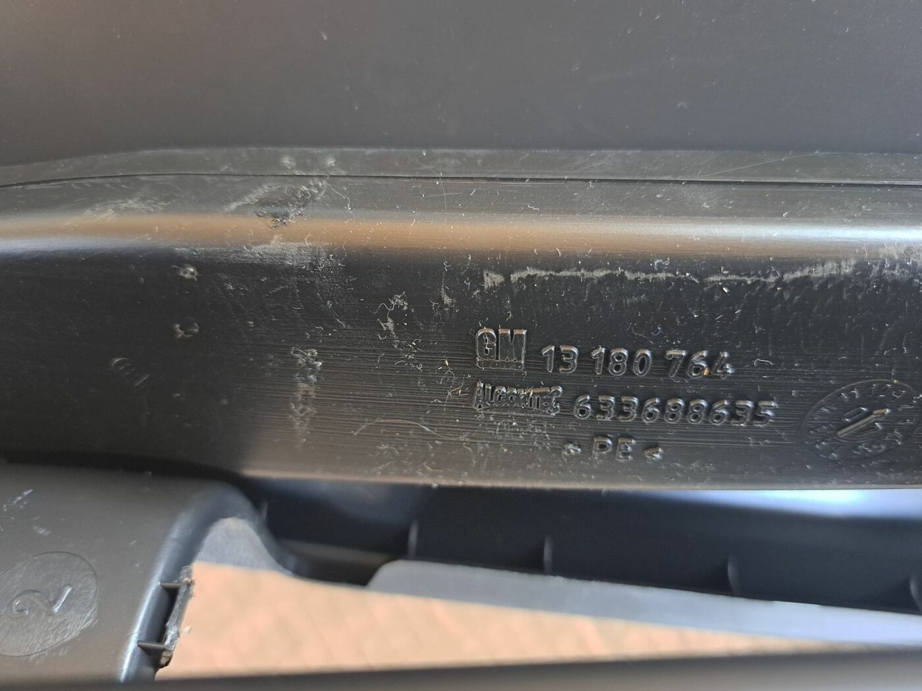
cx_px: 461
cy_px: 346
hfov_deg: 71.6
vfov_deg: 56.8
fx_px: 639
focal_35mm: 24
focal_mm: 5.23
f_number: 1.8
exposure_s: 1/20
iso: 800
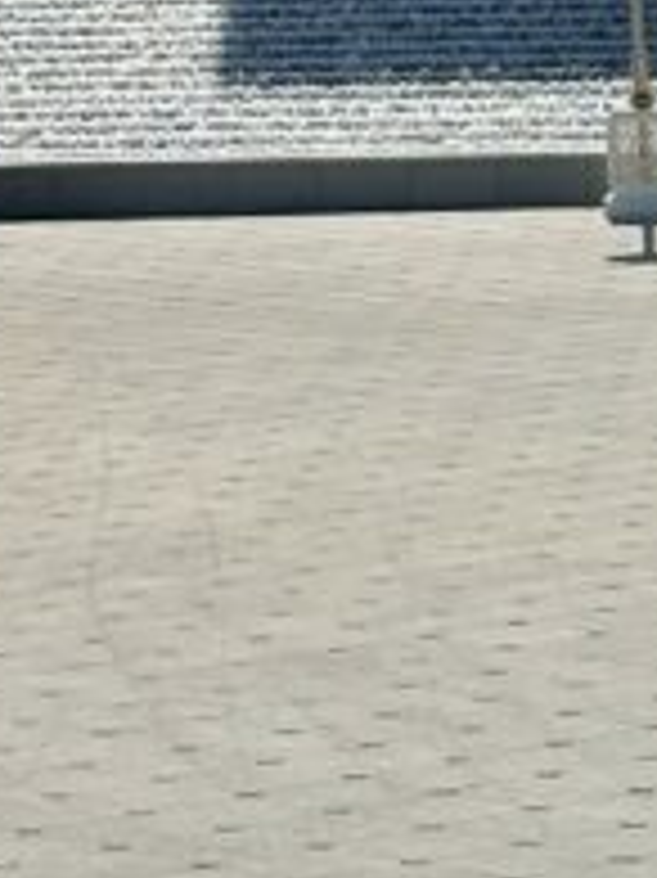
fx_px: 6384
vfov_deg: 7.3
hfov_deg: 5.9
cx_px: 76
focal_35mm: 252
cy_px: -1346
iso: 64
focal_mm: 6.86
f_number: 1.78
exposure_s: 1/8929
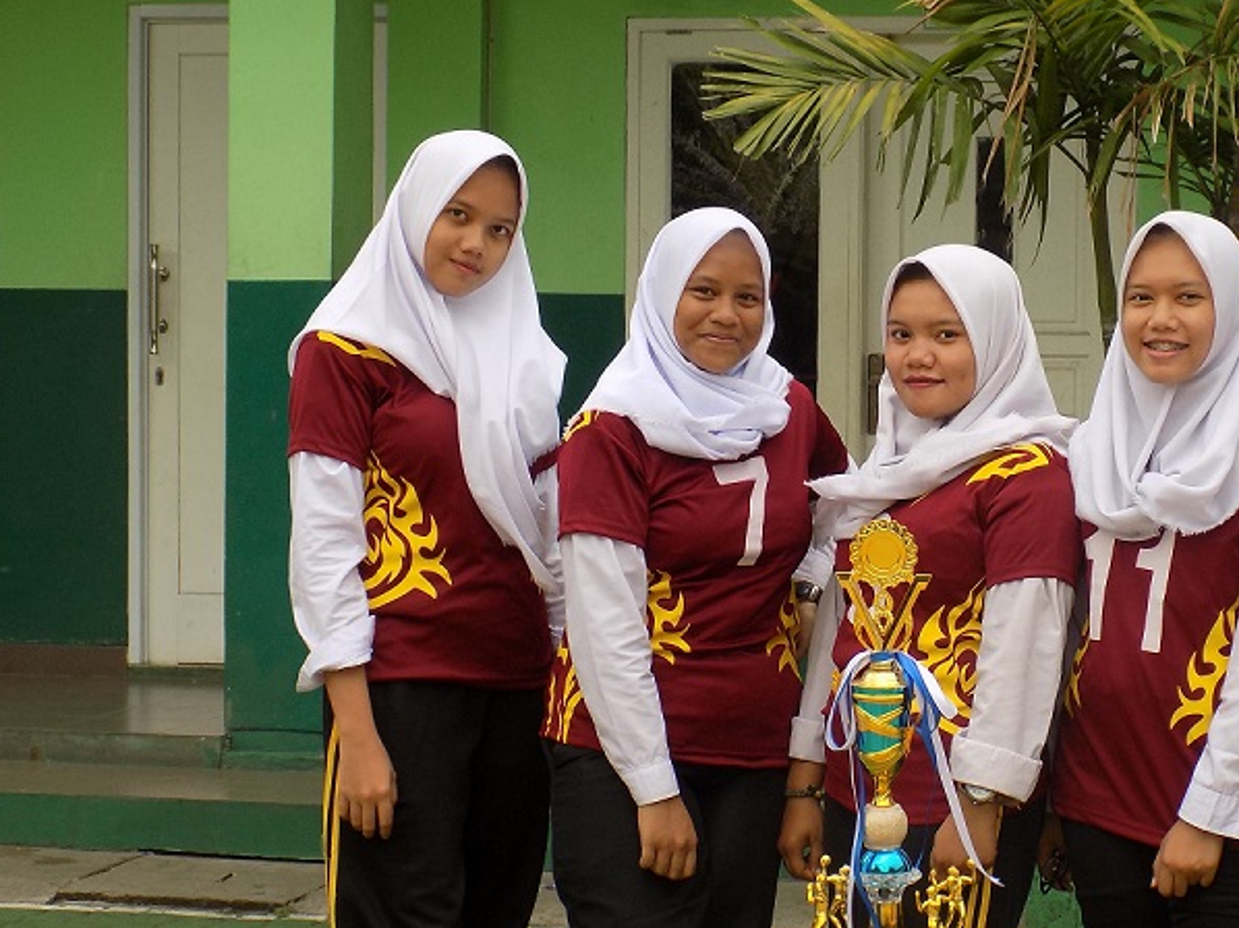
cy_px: 638
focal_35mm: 87
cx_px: 1011
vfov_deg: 16.9
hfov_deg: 22.2
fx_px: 3113
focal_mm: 9.3
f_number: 3.9
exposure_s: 1/200
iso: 80
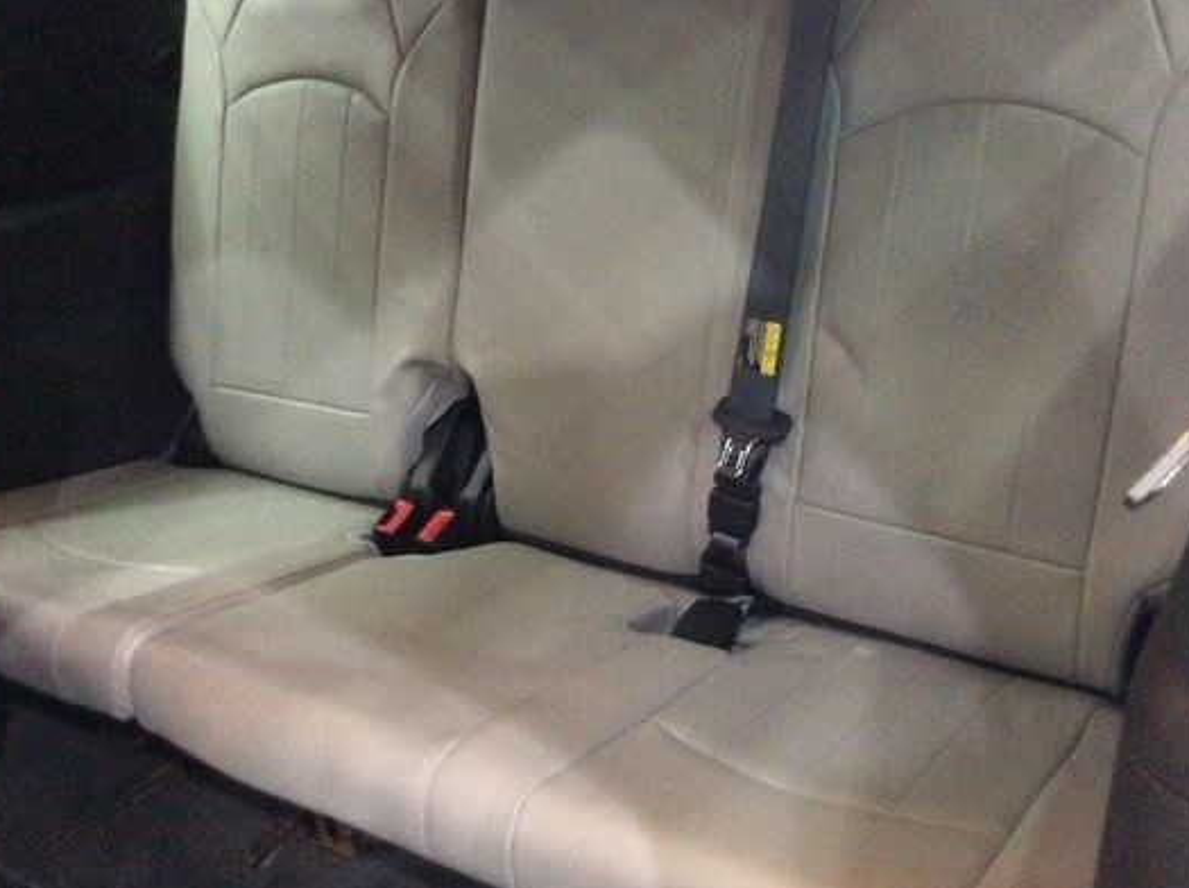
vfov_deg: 36.6
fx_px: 1337
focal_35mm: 39
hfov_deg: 47.9
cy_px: 358
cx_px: 623
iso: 640
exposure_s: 1/15
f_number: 2.4
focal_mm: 3.3
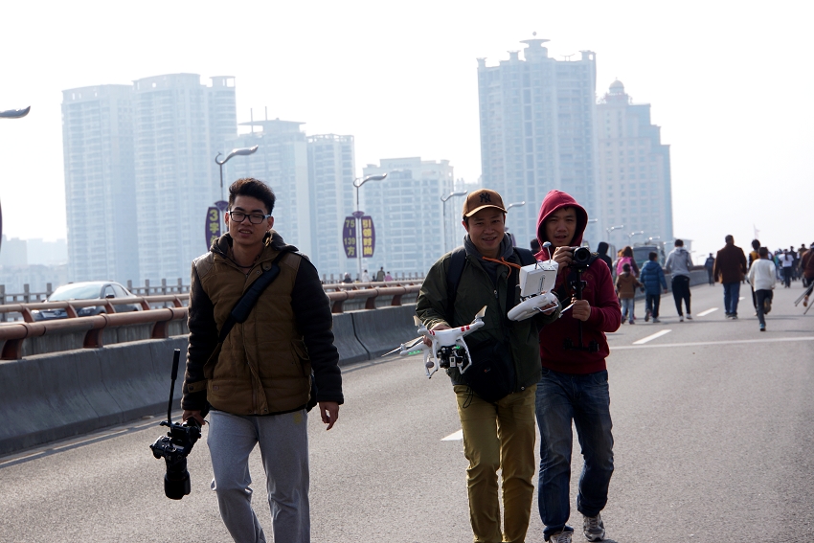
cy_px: 272
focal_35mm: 88
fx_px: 1990
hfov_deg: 23.1
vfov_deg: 15.5
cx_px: 407
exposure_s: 1/400
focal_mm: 59
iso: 100
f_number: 5.6
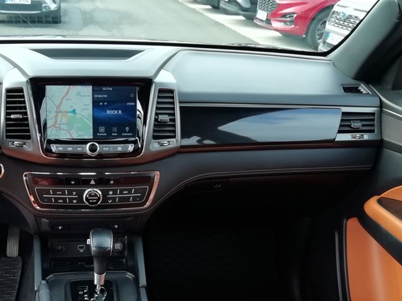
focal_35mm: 42
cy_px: 240
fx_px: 488
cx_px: 105
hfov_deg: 43.5
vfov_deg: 33.4
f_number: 2.2
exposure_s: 1/100
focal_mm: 3.21
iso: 64
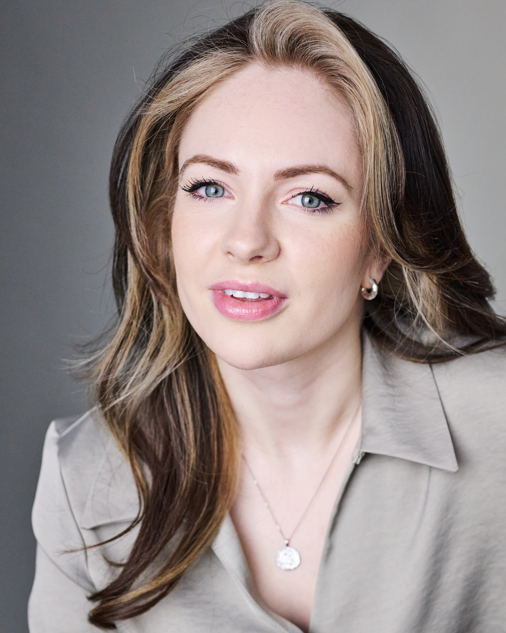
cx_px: 268
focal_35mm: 77
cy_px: 465
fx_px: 1441
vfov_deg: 24.5
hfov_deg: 19.9
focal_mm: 50
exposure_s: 1/250
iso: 1600
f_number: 3.5
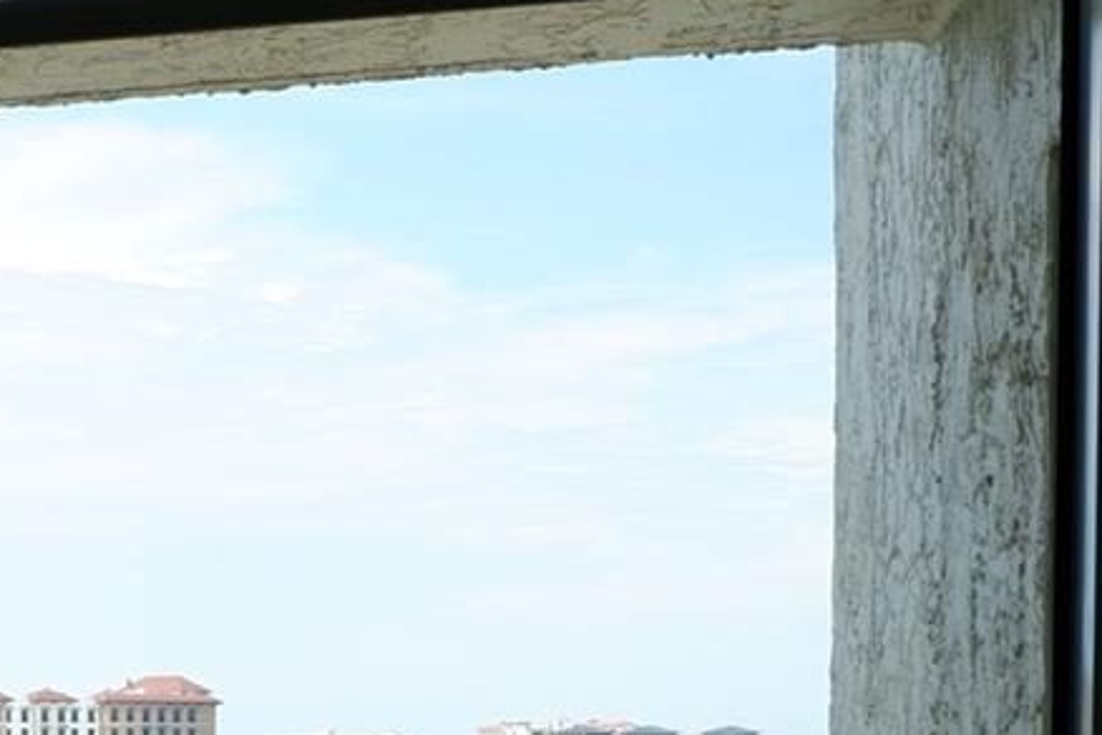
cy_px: 919
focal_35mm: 84
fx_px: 2571
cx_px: -259
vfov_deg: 15.6
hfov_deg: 22.1
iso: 200
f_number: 8
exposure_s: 1/160
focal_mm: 15
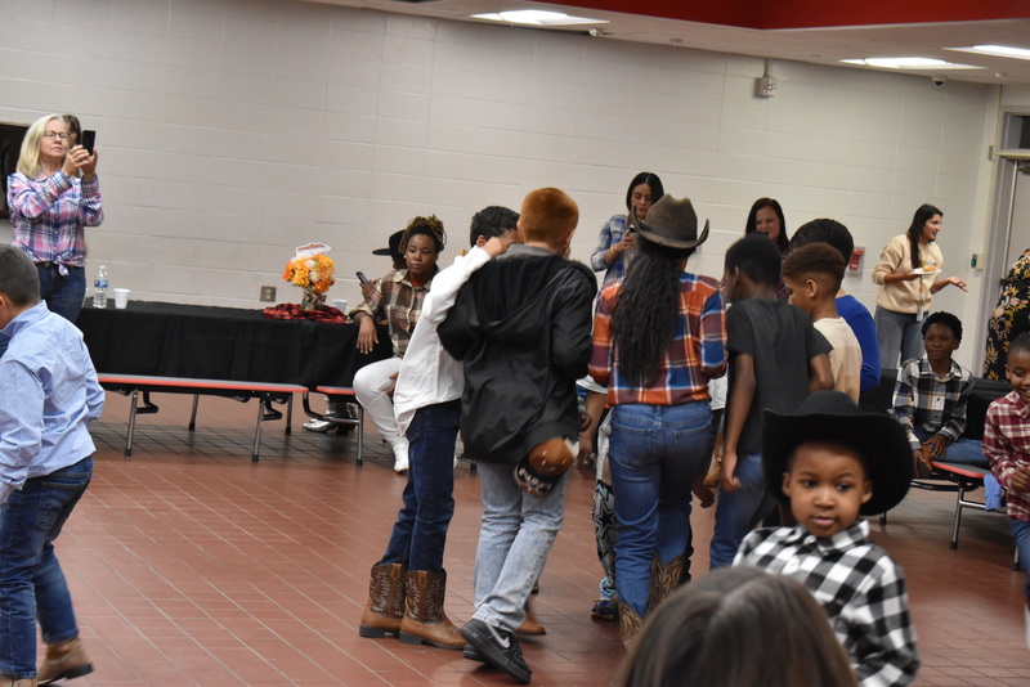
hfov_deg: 24.6
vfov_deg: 16.6
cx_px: 515
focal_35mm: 82
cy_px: 344
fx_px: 2361
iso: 2500
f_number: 7.1
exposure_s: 1/100
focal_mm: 55
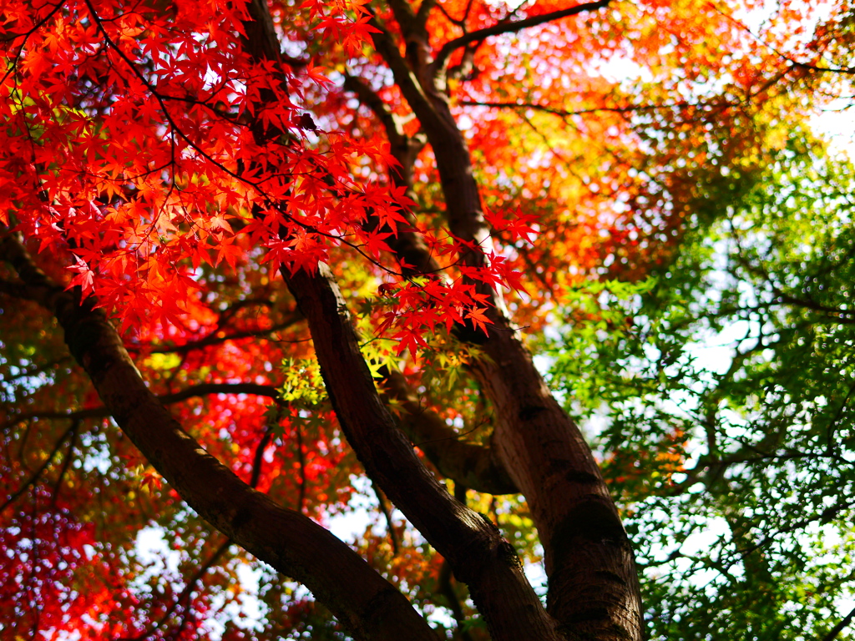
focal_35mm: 50
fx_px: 1235
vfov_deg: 29.1
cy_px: 320
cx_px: 428
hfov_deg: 38.2
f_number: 1.8
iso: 160
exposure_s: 1/1300
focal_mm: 25
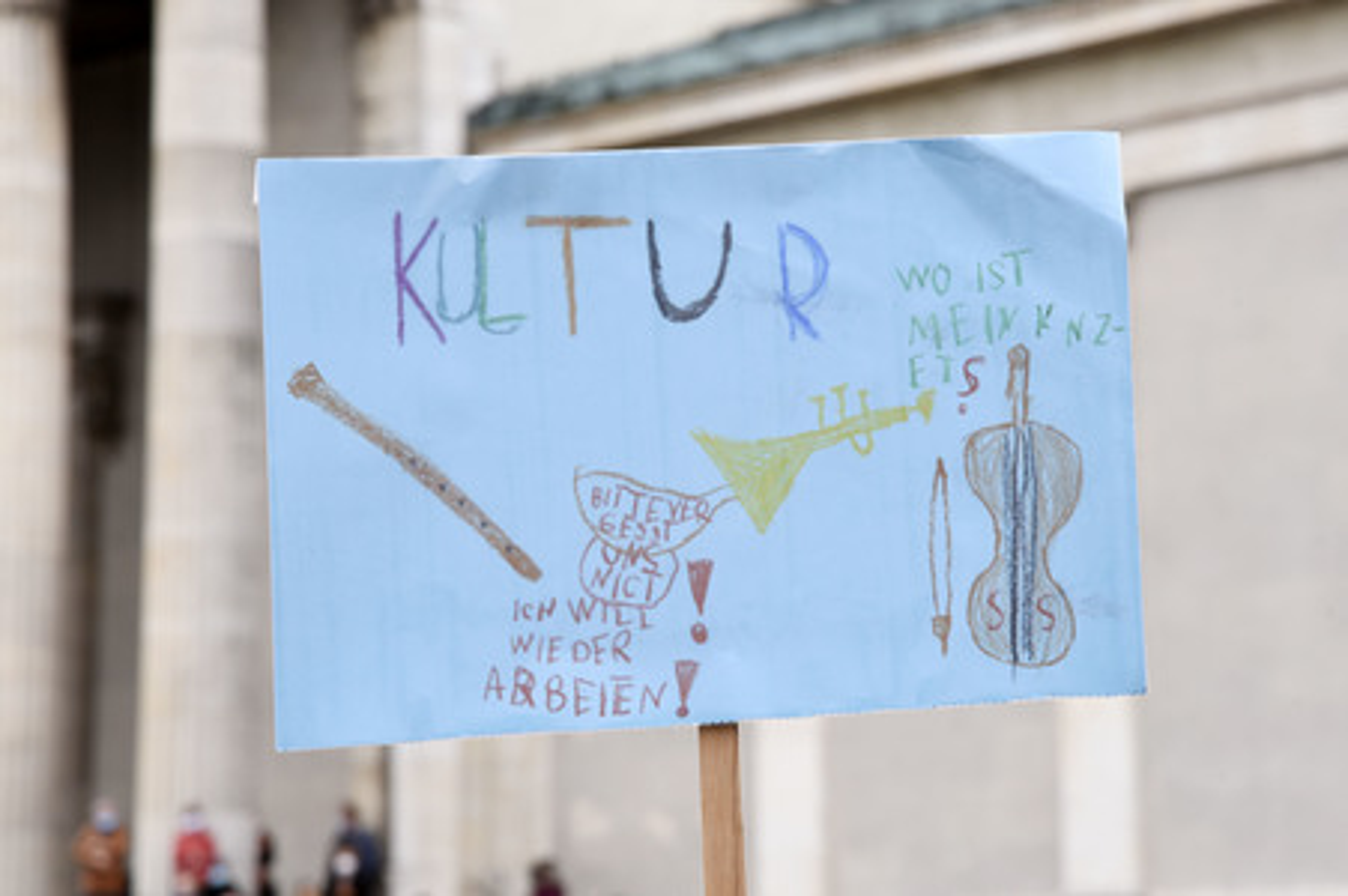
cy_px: 448
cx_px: 674
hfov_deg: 17.1
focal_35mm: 120
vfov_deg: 11.4
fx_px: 4490
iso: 400
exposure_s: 1/160
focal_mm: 120
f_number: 8
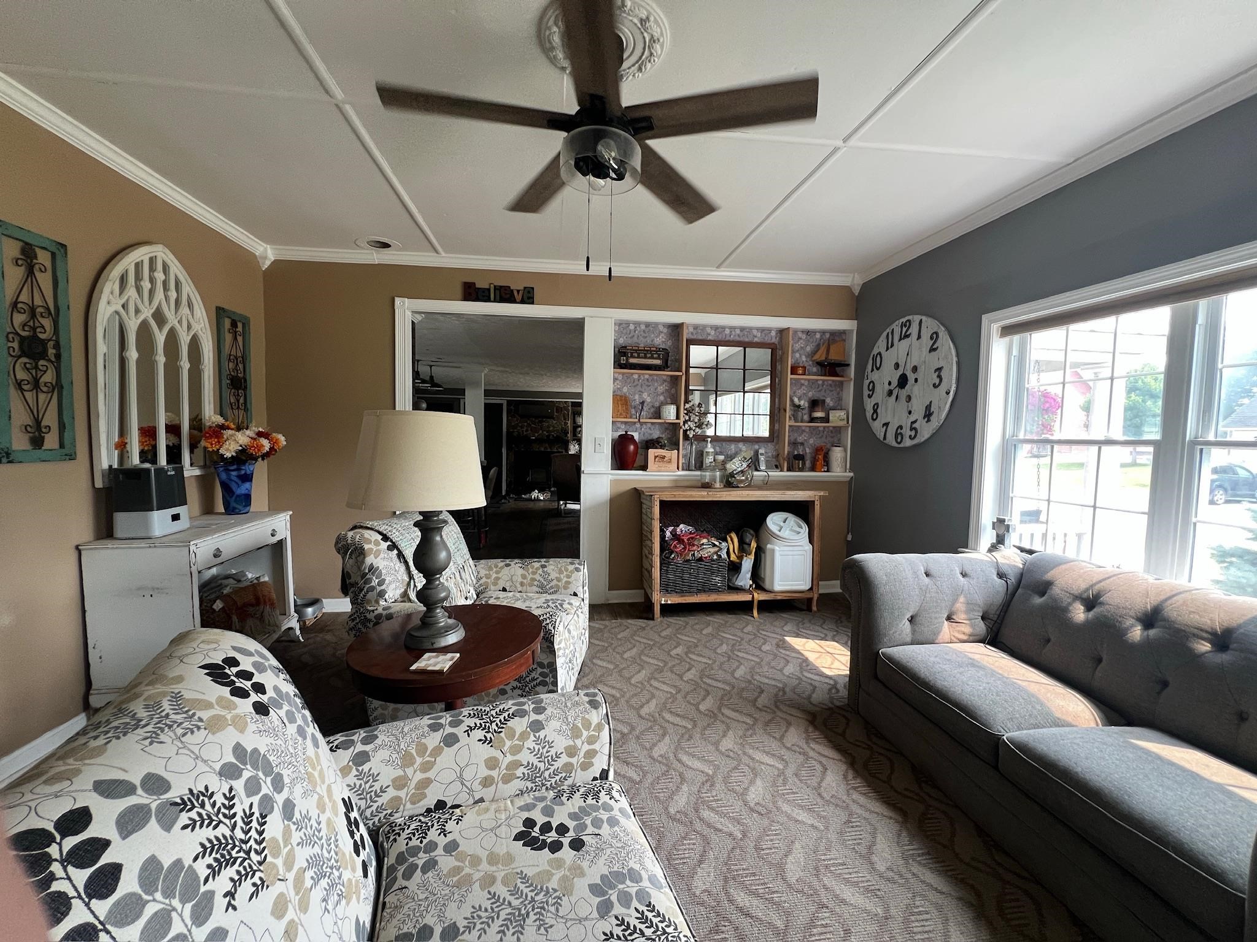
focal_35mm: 13
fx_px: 472
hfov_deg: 106.2
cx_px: 628
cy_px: 471
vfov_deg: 89.9
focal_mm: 1.57
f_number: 1.8
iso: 160
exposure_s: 1/99
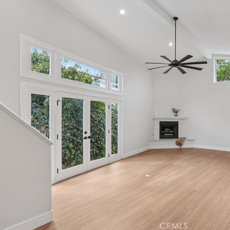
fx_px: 165
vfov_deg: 69.6
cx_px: 156
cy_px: 114
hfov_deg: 67.4
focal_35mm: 22
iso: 250
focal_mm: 17
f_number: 8
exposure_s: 1/30
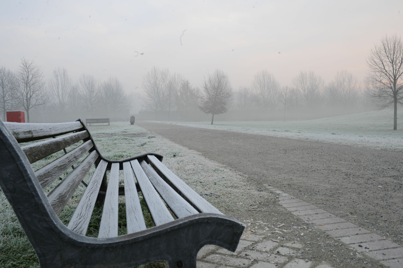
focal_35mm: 35
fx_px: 392
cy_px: 134
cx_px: 202
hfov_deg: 54.4
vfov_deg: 37.9
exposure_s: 1/6
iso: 100
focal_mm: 35
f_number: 16
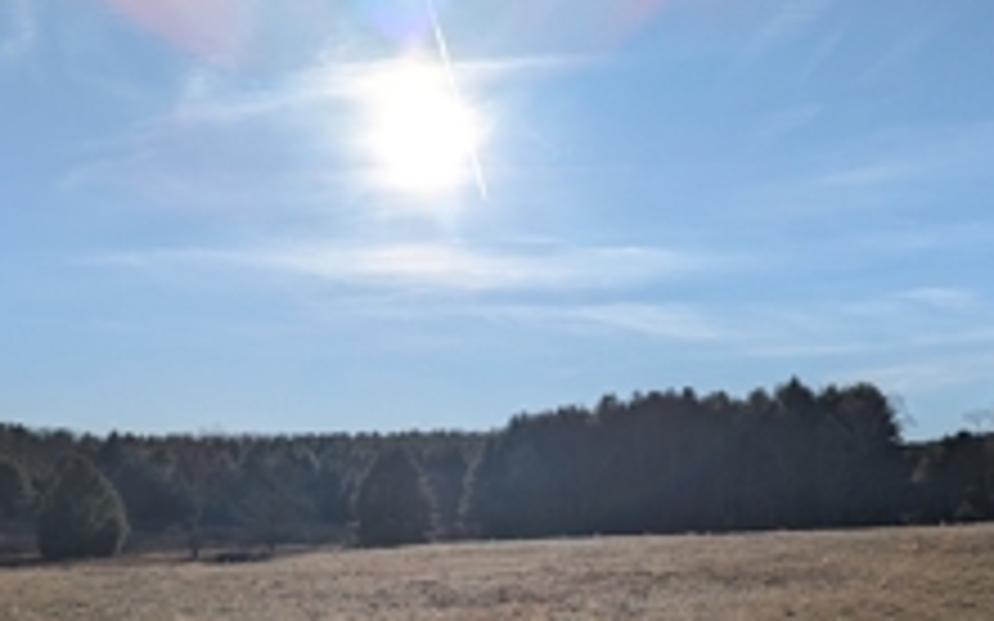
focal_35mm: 46
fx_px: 1246
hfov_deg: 43.5
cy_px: 500
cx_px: 481
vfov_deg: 27.4
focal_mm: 6.81
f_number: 1.85
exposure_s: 1/7092
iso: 54
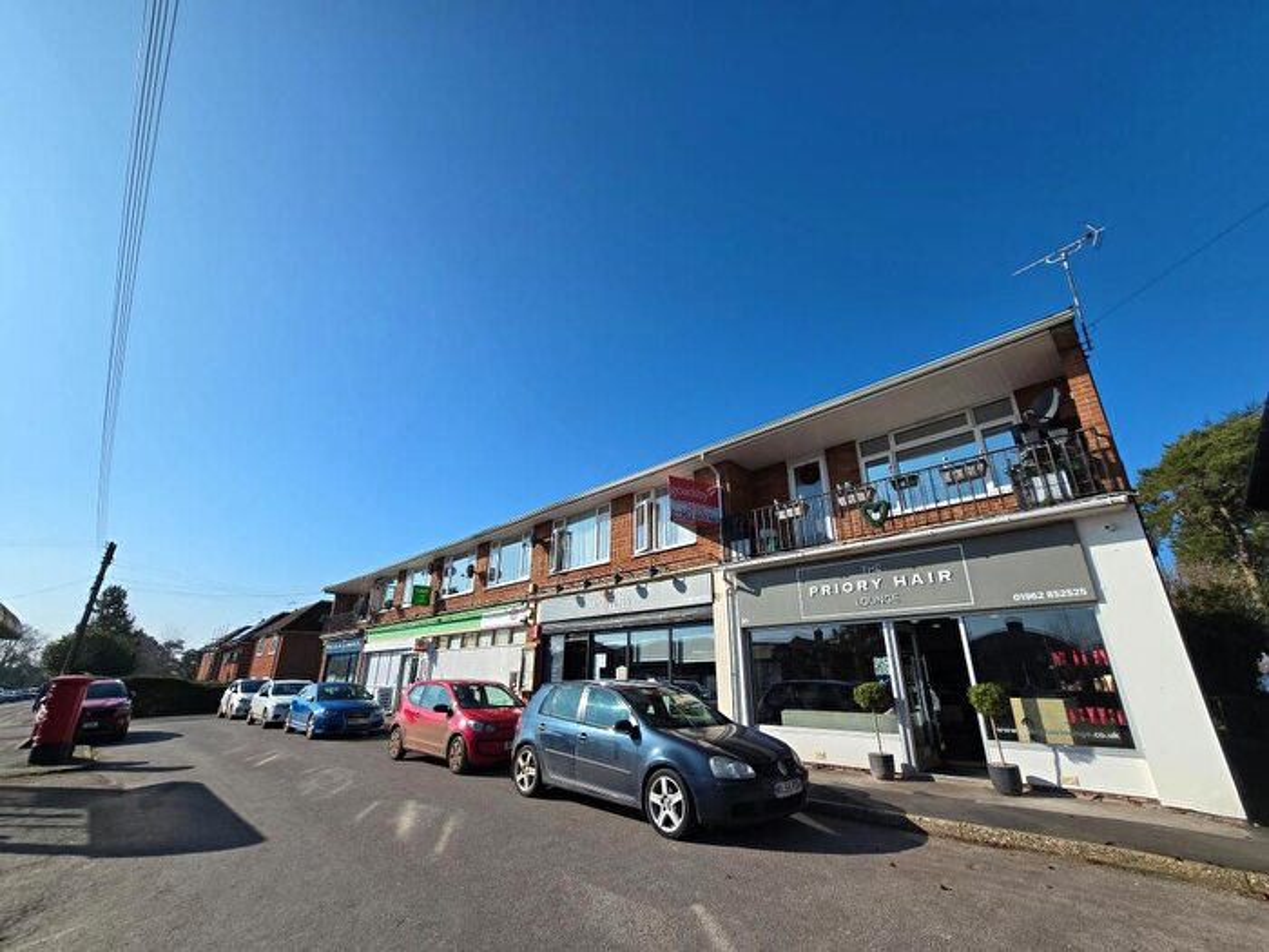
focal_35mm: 13
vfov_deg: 89.9
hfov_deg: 106.2
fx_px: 477
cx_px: 634
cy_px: 476
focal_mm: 2.2
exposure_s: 1/2937
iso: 50
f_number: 2.2
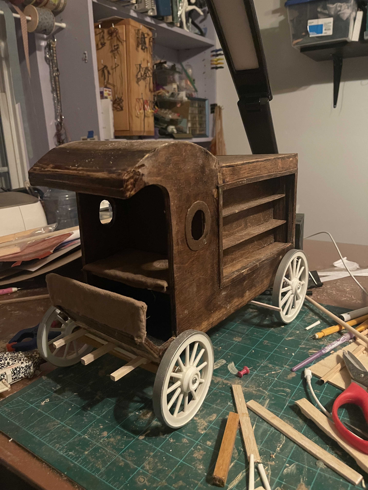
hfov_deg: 53.1
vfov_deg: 67.3
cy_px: 245
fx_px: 369
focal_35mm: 26
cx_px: 184
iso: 800
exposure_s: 1/30
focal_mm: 5.1
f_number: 1.6
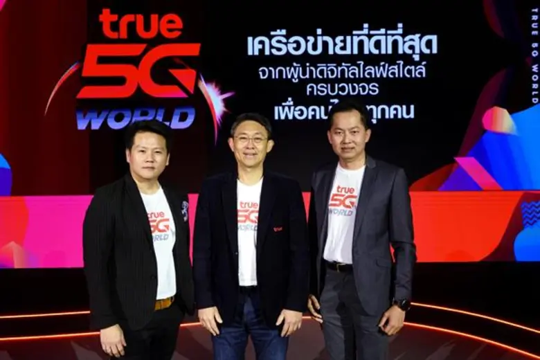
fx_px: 480
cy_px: 180
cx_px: 270
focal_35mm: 32
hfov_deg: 58.7
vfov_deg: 41.1
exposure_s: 1/80
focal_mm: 32
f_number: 4.5
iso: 3200
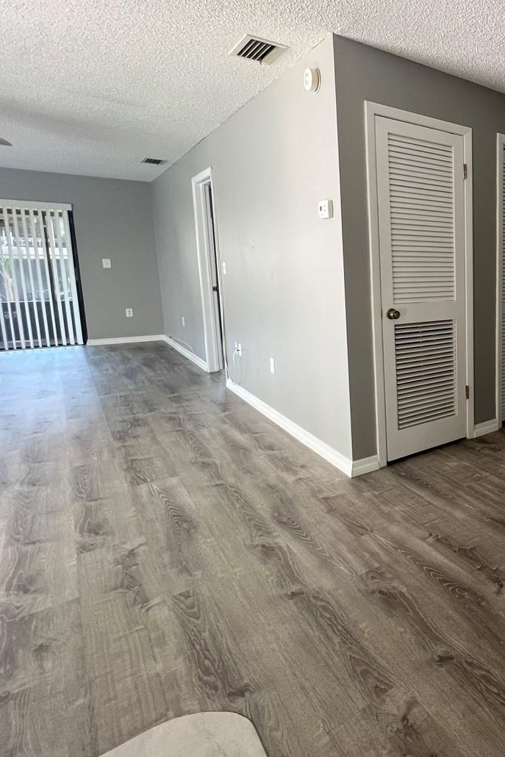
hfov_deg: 46.8
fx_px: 442
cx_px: 531
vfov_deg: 80.8
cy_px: 331
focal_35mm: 21
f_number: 1.8
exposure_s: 1/60
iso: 200
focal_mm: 1.57
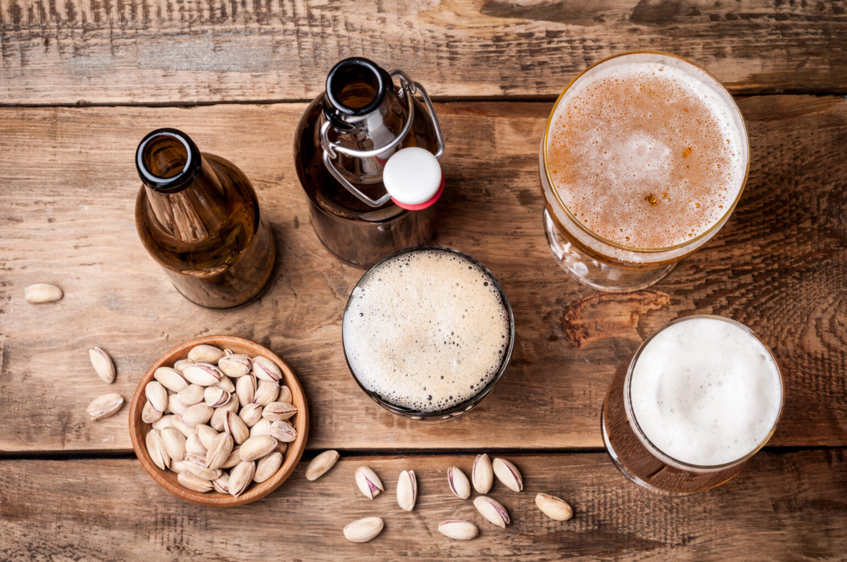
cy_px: 281
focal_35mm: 75
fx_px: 1762
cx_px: 424
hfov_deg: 27.0
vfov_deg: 18.1
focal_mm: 50
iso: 200
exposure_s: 1/160
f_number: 10
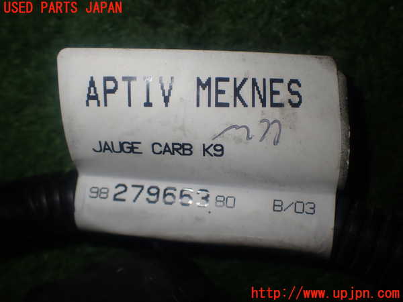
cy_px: 151
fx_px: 442
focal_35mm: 38
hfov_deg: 49.0
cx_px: 202
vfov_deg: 37.7
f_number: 2.7
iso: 100
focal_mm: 6.83
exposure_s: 1/100
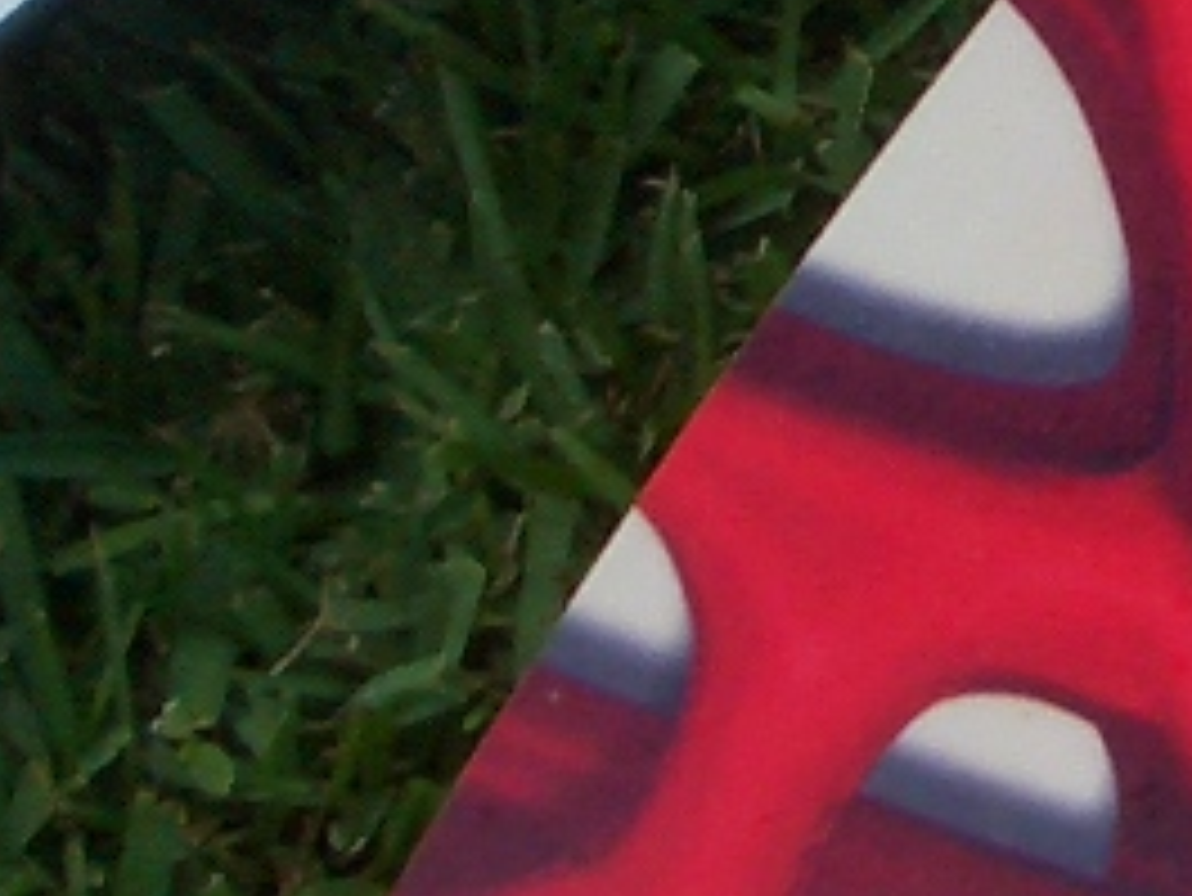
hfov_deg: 9.1
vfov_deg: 6.9
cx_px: 1822
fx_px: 7269
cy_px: -621
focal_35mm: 211
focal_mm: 5.8
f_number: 4.3
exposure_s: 1/500
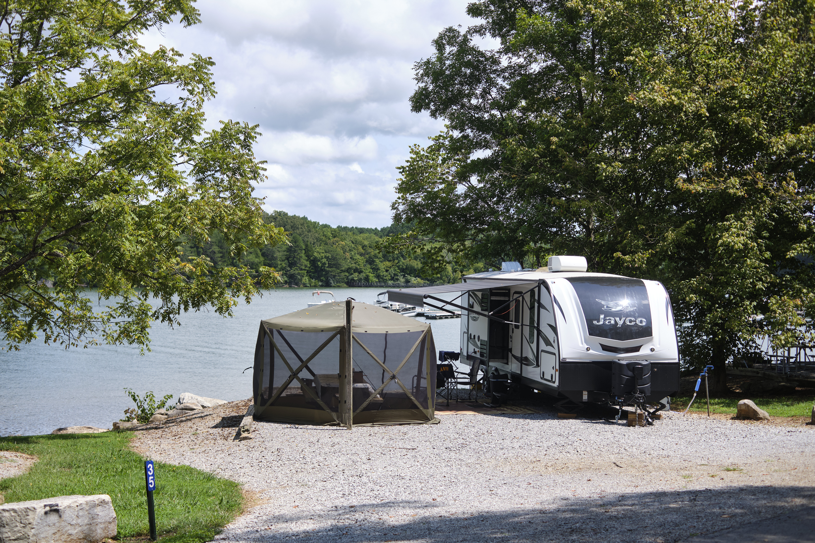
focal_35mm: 53
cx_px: 408
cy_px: 272
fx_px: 1200
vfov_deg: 25.5
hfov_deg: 37.5
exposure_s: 1/4000
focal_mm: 35
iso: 200
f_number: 2.5
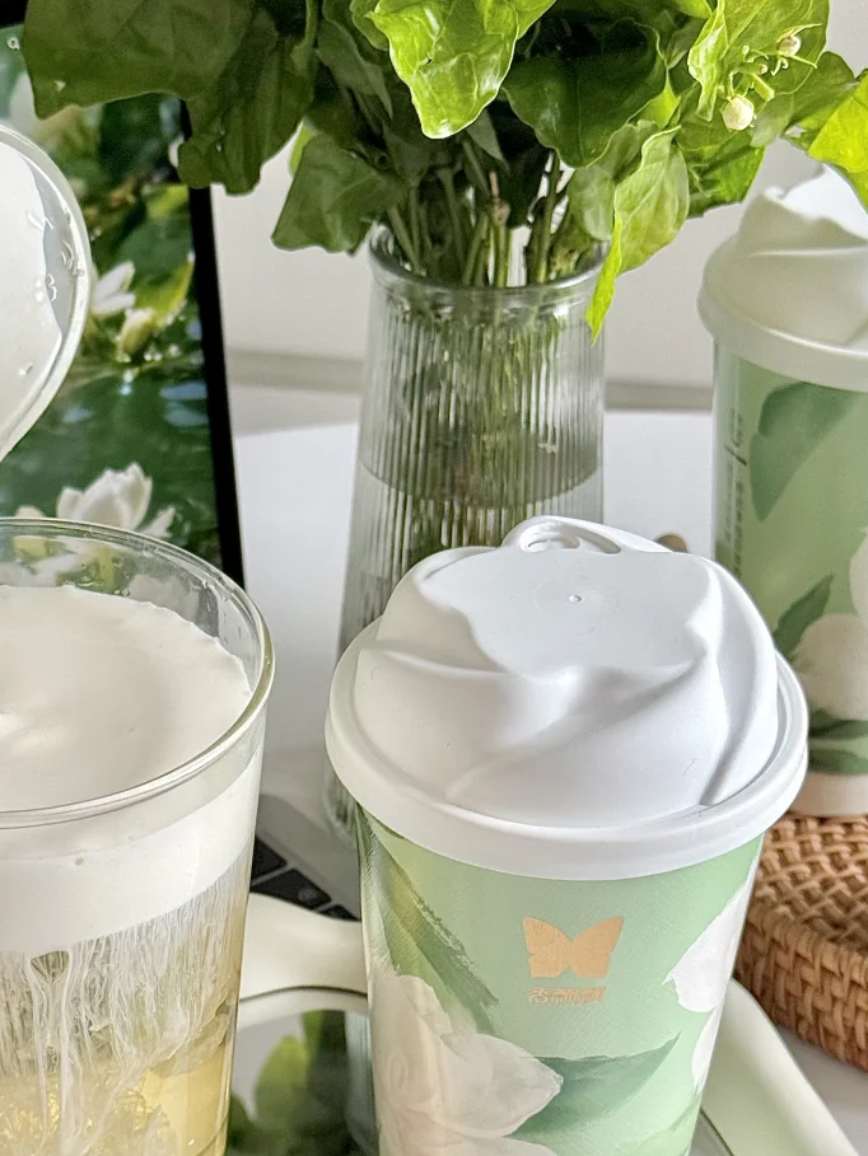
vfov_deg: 25.5
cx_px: 260
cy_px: 805
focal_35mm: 76
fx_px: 2540
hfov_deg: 19.3
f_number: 1.78
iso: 100
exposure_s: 1/83
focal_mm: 6.76
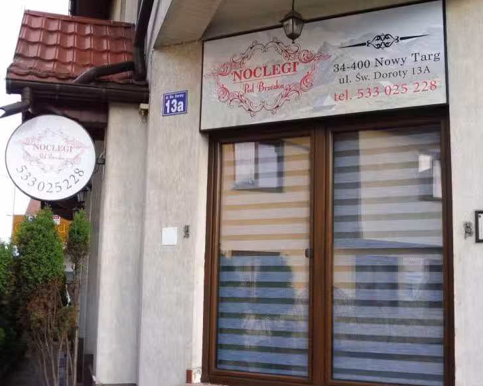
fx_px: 629
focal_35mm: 44
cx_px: 260
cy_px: 198
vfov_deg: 34.1
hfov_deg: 42.0
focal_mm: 7.4
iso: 125
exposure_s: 1/60
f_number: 3.9
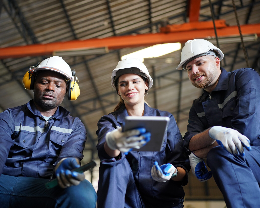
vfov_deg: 37.3
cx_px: 107
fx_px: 308
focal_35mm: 40
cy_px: 104
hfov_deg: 45.6
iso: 320
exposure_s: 1/125
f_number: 1.4
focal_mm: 35
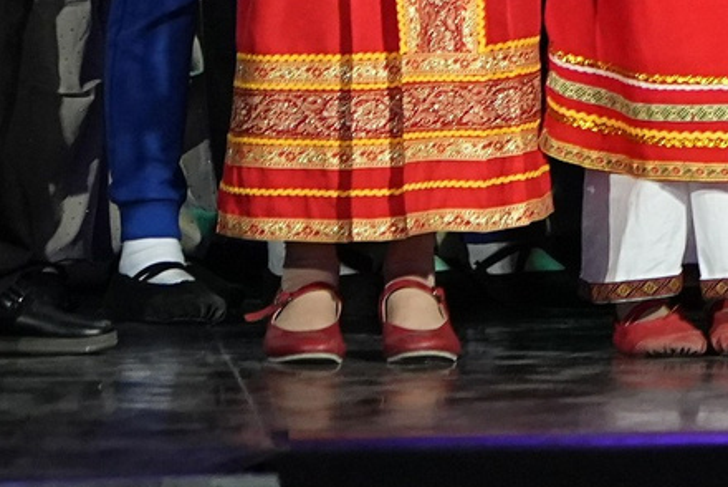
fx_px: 15884
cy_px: -910
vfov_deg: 1.7
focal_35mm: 785
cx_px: 2025
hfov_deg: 2.6
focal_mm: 135
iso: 2500
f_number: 3.2
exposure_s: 1/400
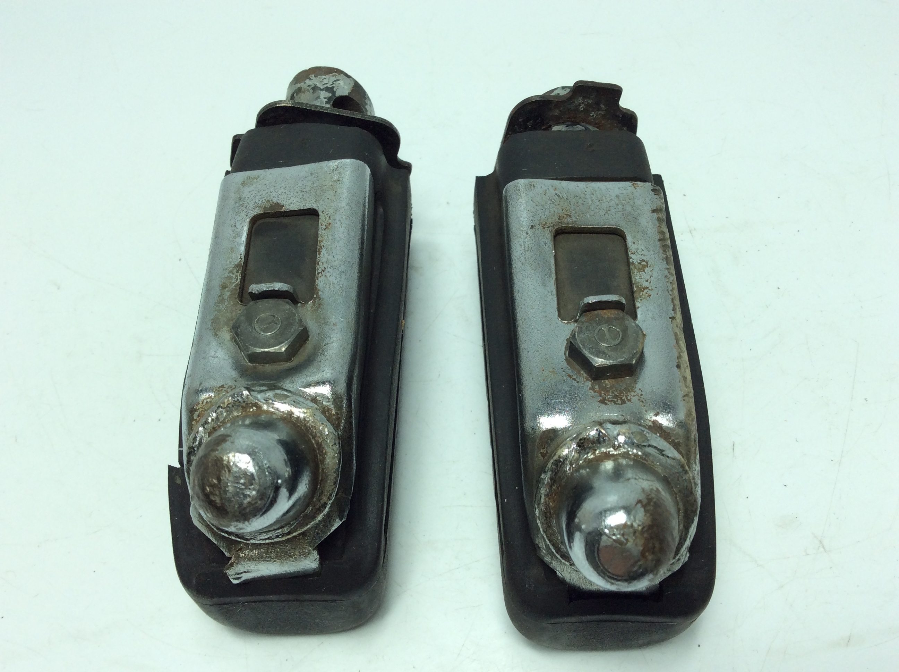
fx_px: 830
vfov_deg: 44.1
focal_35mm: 32
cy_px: 336
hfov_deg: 56.9
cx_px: 450
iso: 32
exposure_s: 1/379
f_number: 2.4
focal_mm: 3.3
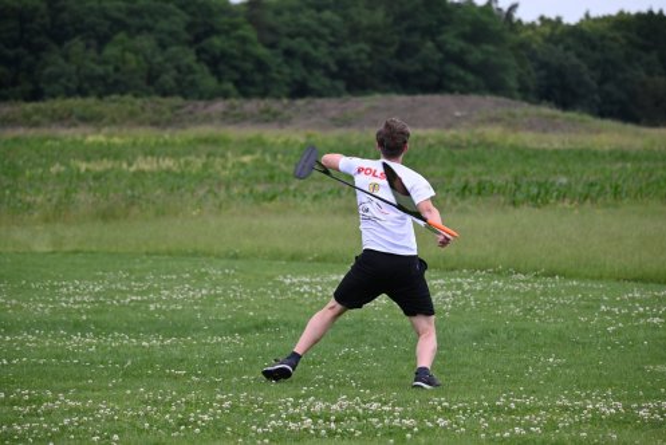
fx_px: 3424
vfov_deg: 7.4
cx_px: 333
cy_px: 222
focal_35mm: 185
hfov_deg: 11.1
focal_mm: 185
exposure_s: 1/1250
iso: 1000
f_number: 5.3
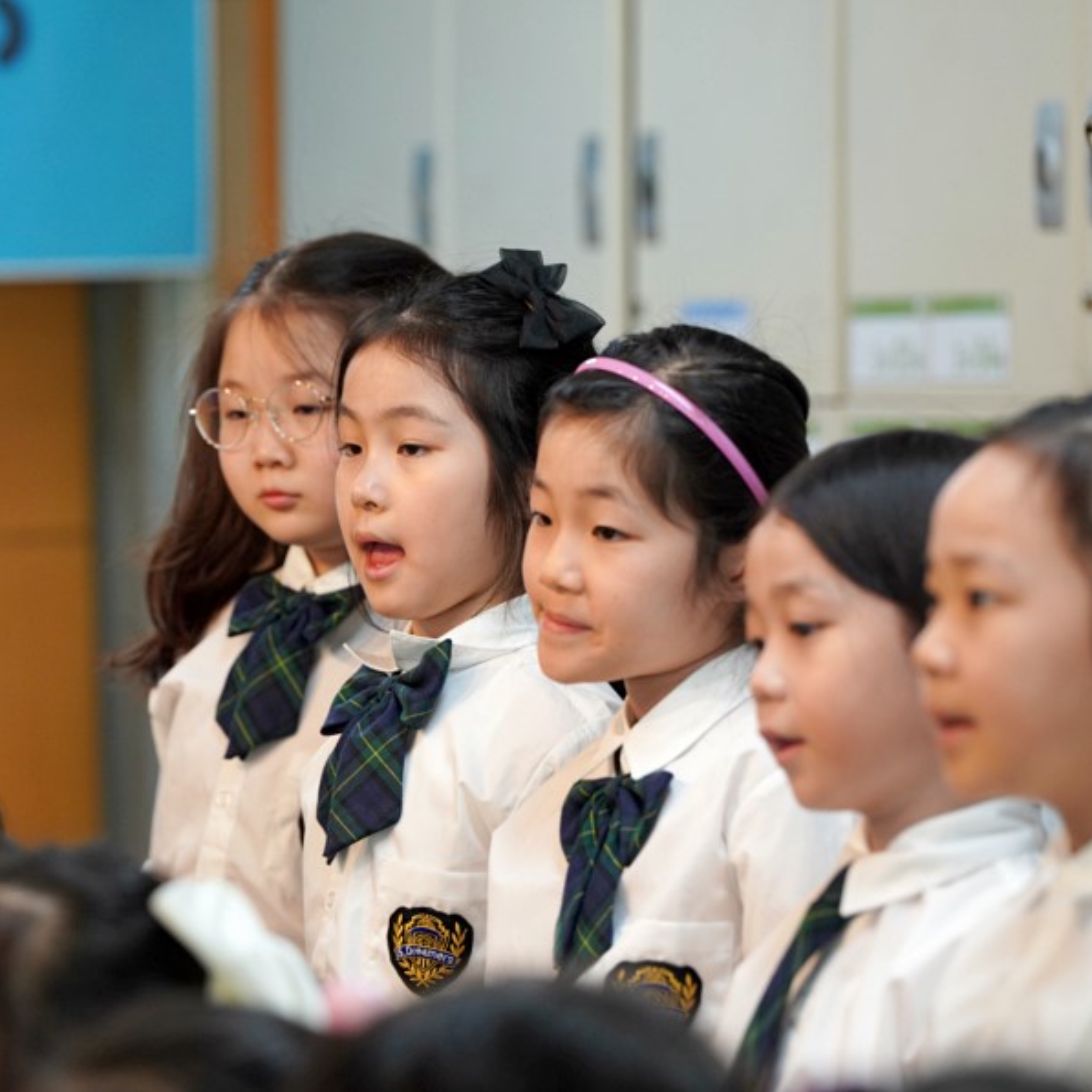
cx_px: 439
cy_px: 547
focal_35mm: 219
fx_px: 7816
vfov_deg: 8.0
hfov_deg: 8.0
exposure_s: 1/200
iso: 1000
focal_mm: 171
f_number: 4
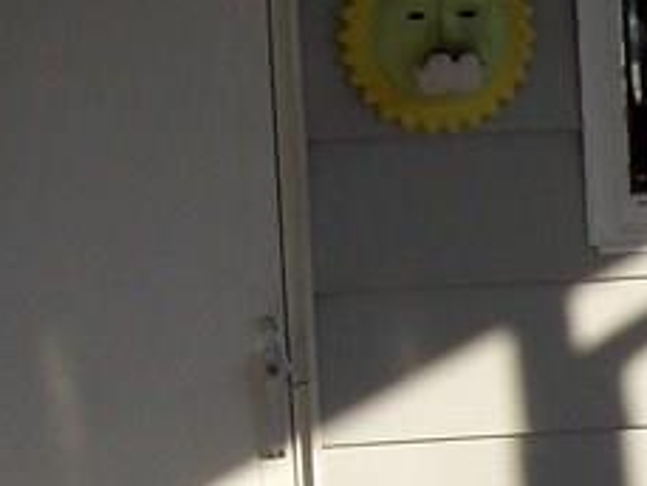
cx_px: 944
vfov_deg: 9.1
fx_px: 3011
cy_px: 538
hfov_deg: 11.8
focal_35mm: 161
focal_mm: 6
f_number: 4.8
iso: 80
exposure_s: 1/367
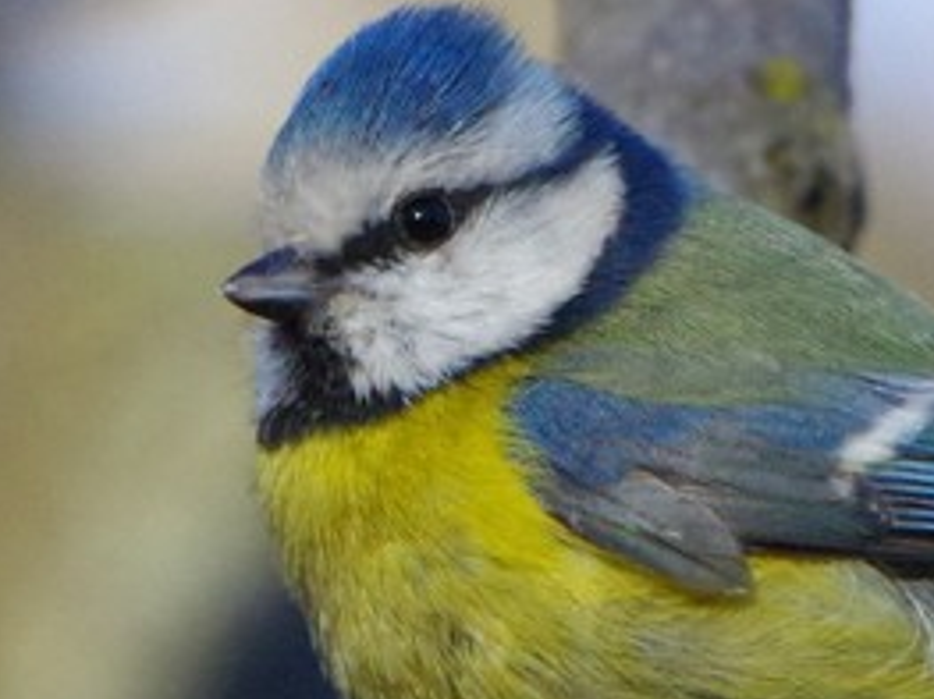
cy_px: 617
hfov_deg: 0.7
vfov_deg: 0.5
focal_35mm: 2849
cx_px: 375
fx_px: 76836
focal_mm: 450
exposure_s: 1/1000
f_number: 8
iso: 1600
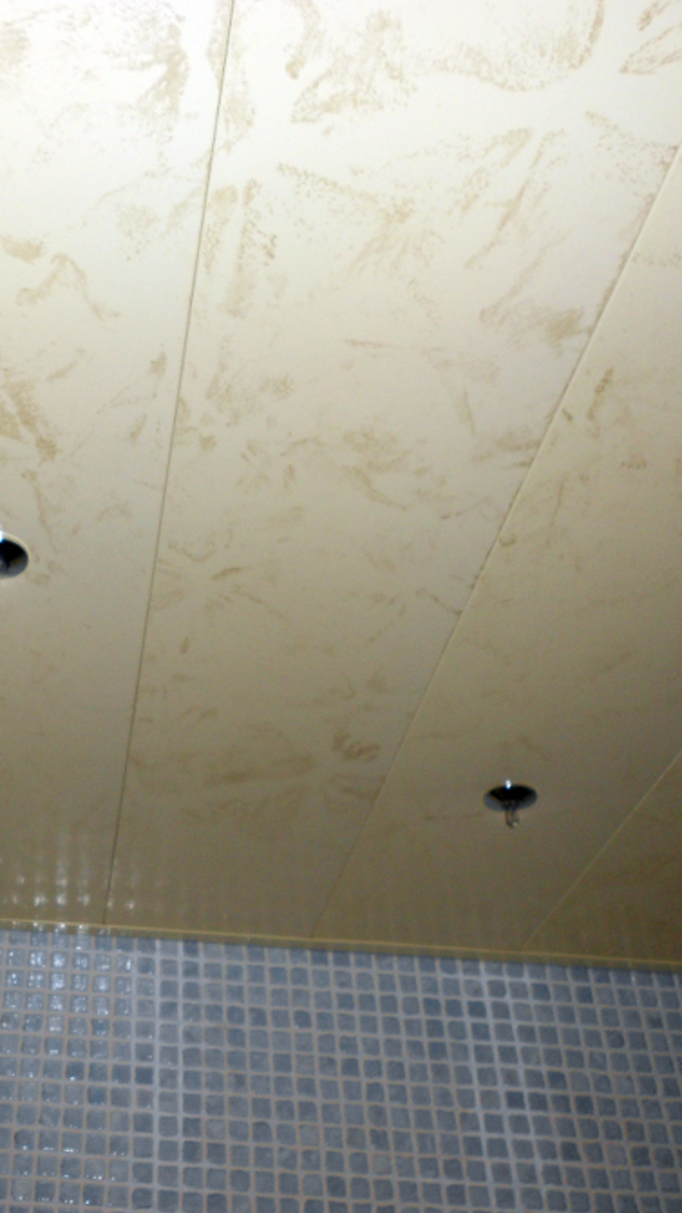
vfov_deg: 52.8
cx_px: 78
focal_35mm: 38
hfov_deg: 29.9
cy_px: 605
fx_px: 1223
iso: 80
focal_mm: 4.6
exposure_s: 1/25
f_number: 3.2
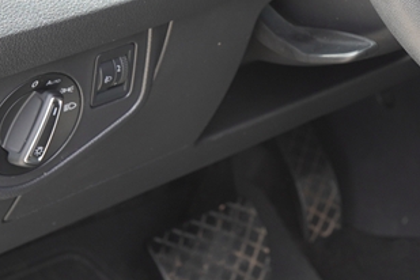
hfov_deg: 10.8
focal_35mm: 184
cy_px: -115
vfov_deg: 7.4
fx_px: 2142
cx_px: 610
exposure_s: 1/80
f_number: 4.5
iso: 100
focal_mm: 37
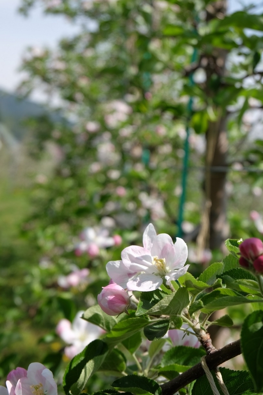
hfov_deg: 26.5
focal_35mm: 51
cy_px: 198
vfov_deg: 38.9
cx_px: 132
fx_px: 559
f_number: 7.1
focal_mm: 34
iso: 200
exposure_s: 1/420
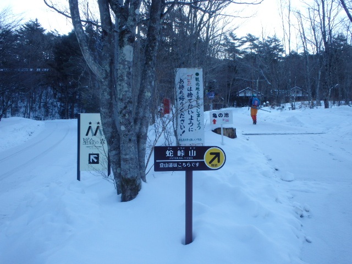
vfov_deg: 49.7
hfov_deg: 63.4
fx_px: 285
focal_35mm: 28
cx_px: 176
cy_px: 132
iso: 125
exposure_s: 1/160
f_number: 3.9
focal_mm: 5
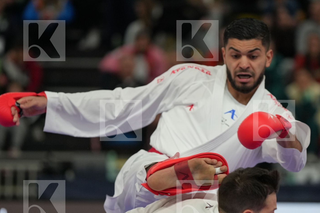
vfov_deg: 4.1
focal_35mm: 333
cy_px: 120
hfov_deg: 6.2
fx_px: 2960
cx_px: 198
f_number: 2.8
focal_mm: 175
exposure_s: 1/1000
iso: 1600
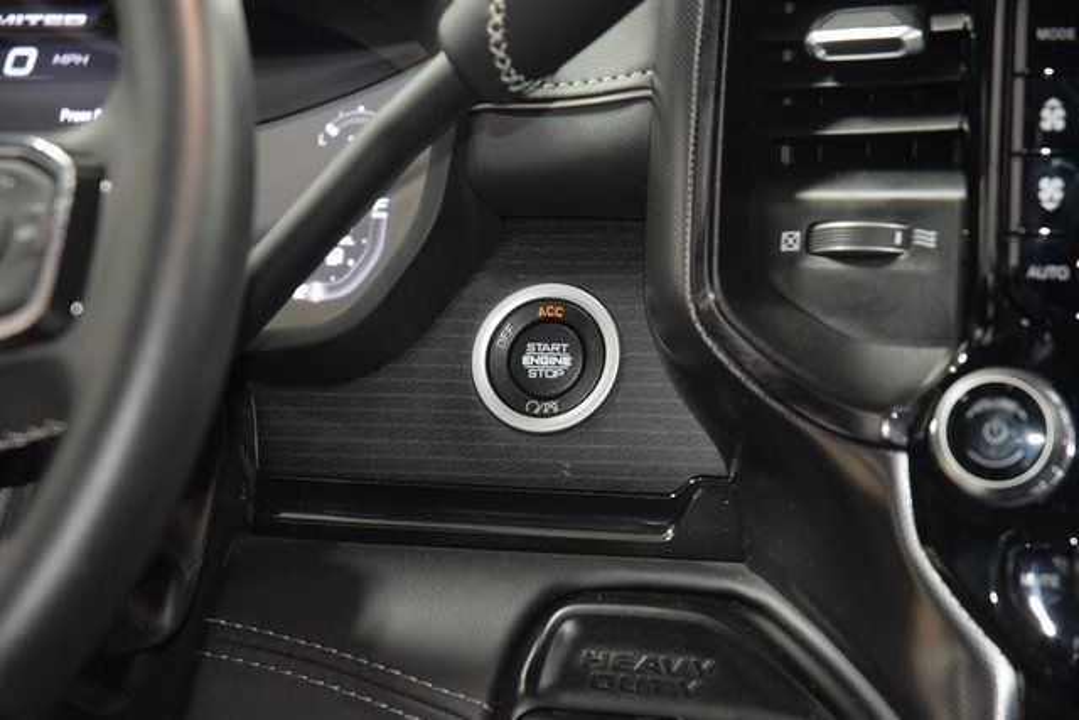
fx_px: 3148
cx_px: 540
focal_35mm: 105
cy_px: 360
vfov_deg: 13.0
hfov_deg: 19.5
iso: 2800
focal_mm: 70
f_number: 4.5
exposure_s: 1/25
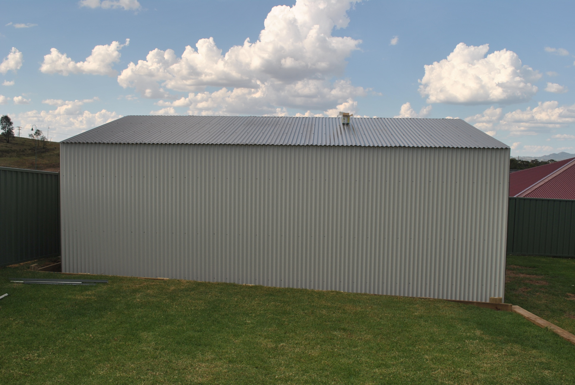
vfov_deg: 40.1
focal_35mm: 33
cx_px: 288
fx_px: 528
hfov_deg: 57.2
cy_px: 192
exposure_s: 1/200
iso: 100
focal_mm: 22
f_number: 9
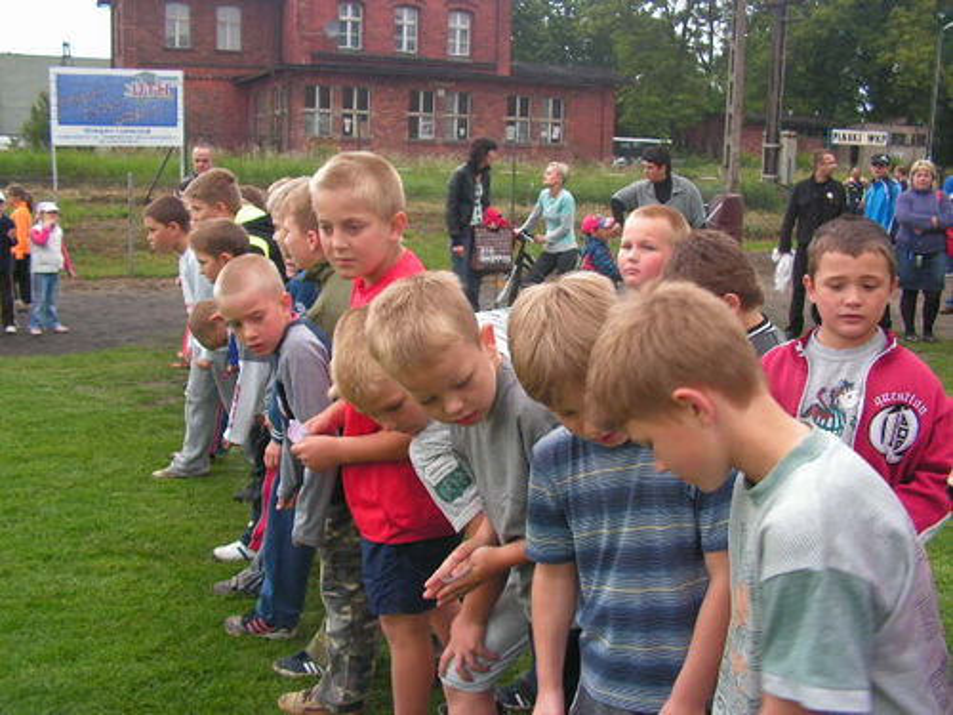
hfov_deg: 47.9
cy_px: 358
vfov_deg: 36.8
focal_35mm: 39
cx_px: 476
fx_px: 1074
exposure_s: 1/50
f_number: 3.2
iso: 64
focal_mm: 6.5
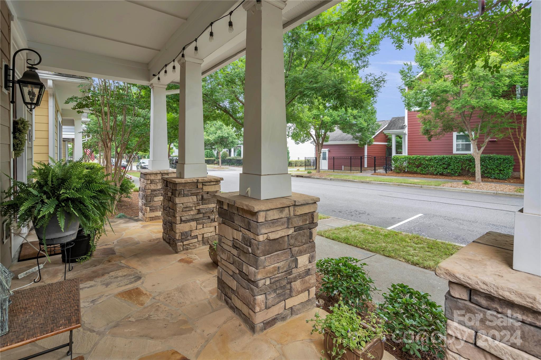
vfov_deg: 73.7
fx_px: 240
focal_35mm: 16
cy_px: 180
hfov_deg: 96.7
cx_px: 270
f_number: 7.1
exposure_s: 1/60
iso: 320
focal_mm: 16
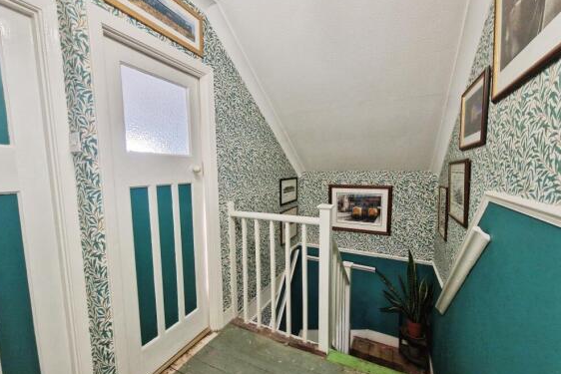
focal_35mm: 14
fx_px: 218
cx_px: 277
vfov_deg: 81.0
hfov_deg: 104.2
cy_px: 206
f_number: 2.2
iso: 200
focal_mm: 2.2
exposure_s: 1/50
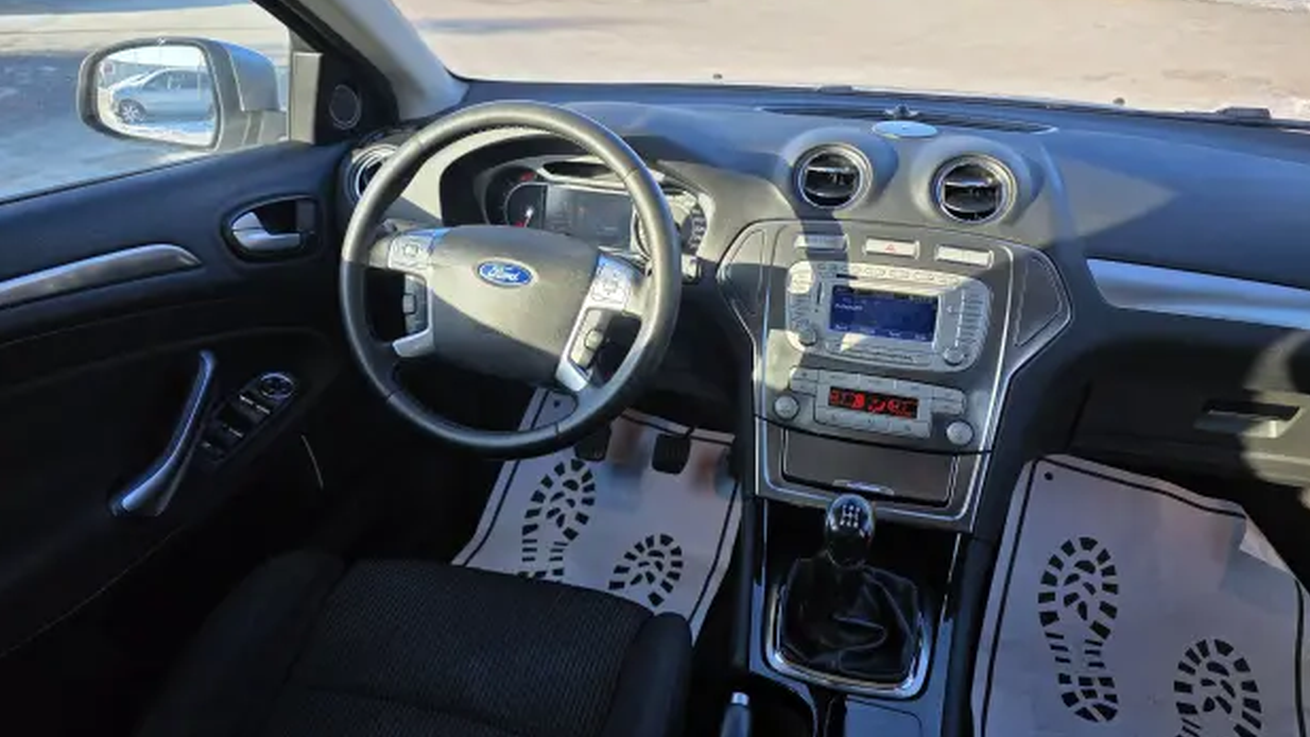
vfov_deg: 44.1
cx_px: 673
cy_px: 287
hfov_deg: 71.9
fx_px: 903
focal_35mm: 26
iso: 32
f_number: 1.7
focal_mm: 6.3
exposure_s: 1/359
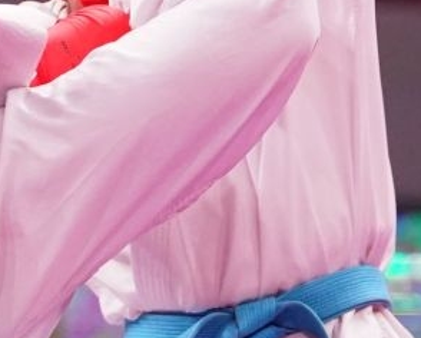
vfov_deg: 1.6
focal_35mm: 958
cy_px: 63
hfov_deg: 2.0
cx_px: 272
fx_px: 11953
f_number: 2.8
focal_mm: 167
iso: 5000
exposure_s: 1/1000
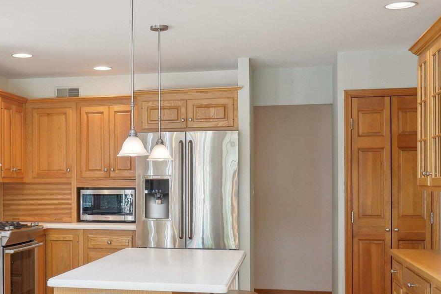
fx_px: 674
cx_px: 77
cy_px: 191
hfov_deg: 34.9
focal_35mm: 55
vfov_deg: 24.5
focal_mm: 24
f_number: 8
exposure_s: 1/60
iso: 500
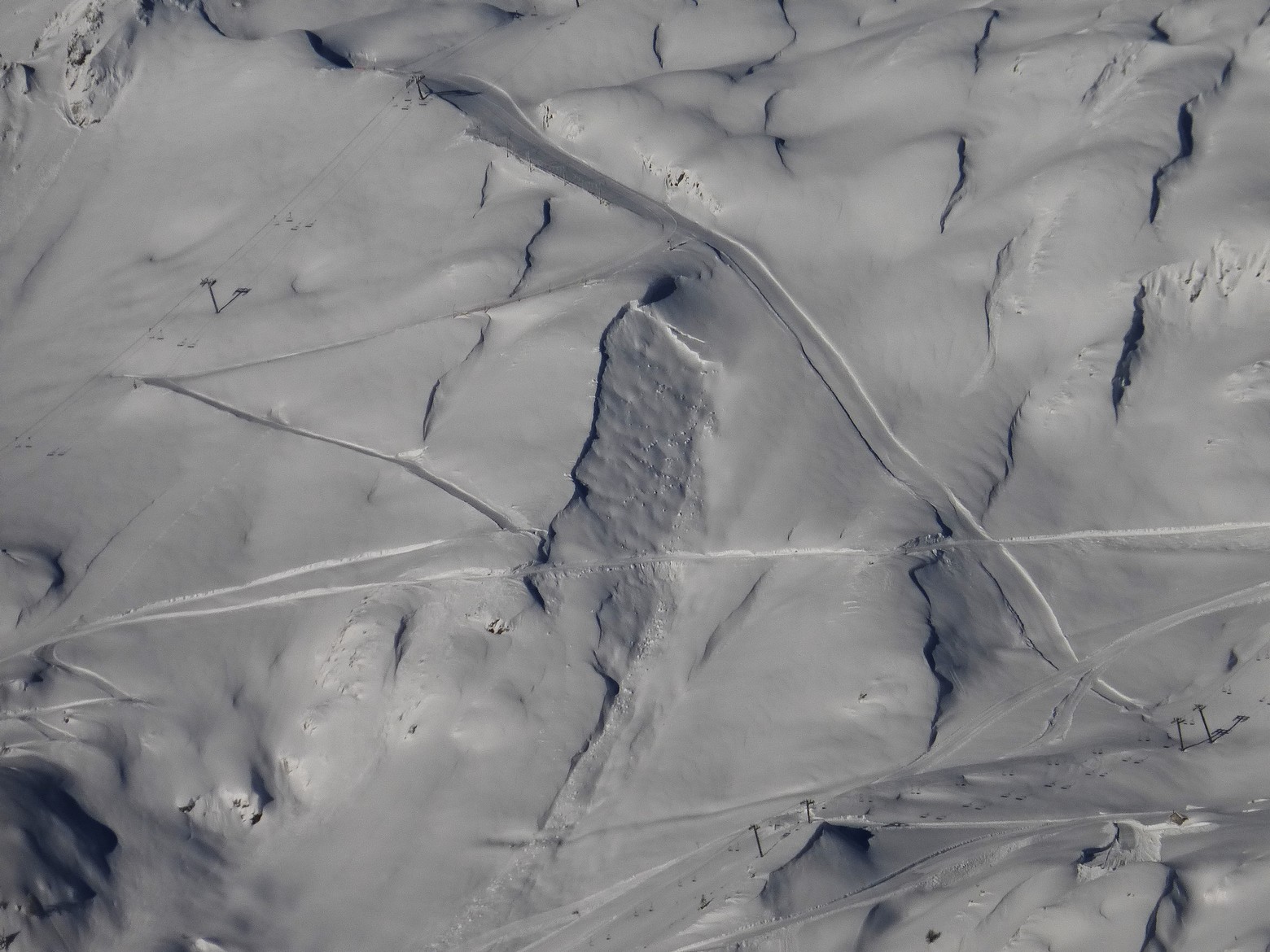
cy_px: 476
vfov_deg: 3.7
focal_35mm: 401
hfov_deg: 4.9
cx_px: 635
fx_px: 14712
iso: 100
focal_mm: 65
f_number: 6.3
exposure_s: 1/2000
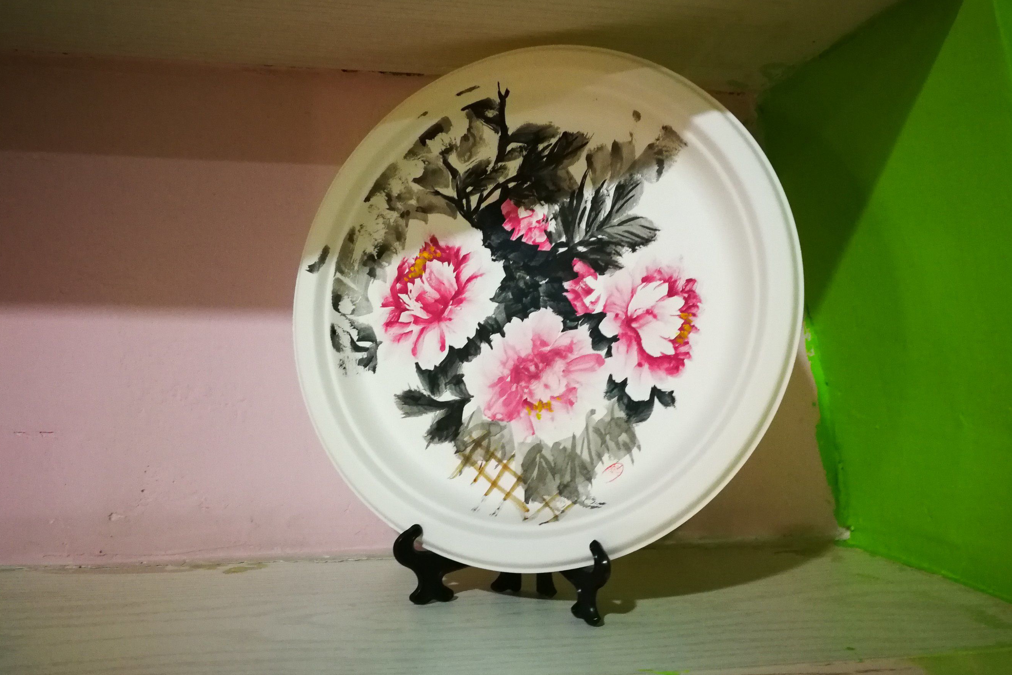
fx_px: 815
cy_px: 327
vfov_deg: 45.0
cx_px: 513
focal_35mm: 29
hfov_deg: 63.7
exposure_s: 1/25
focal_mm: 3.95
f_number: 2.2
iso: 500
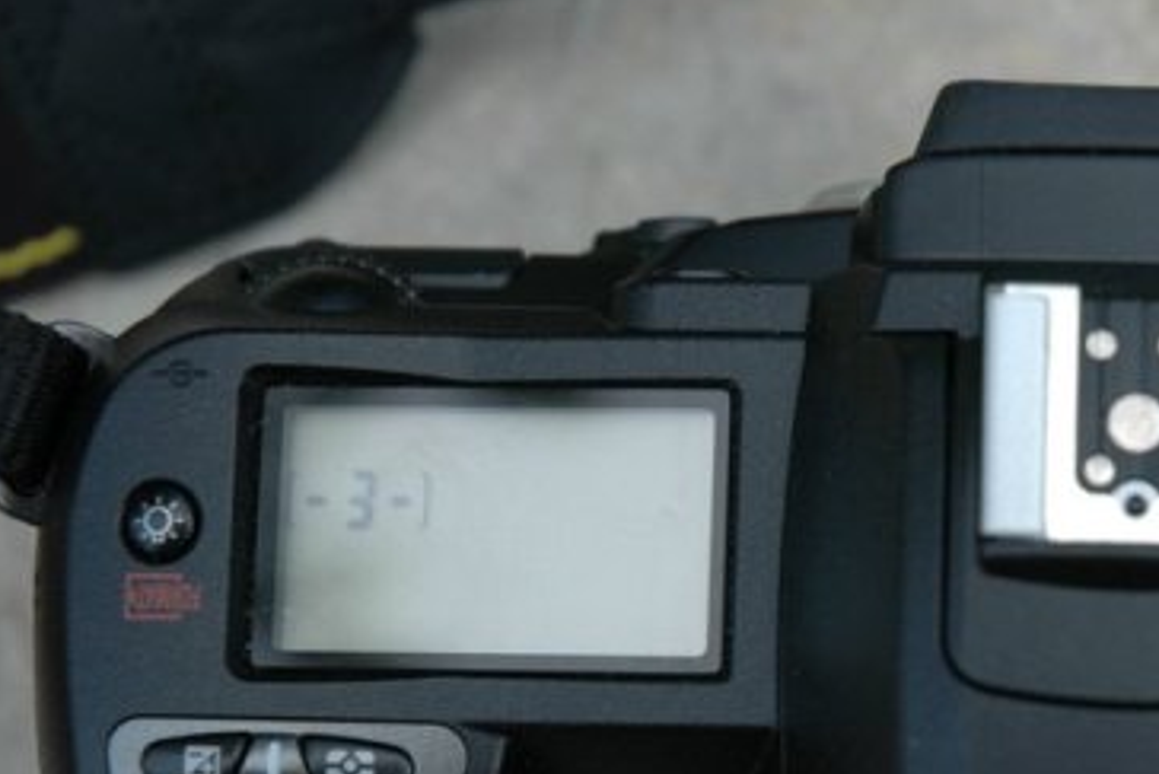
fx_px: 4666
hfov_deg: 14.1
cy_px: 589
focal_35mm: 145
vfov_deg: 9.5
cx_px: 933
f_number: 6.3
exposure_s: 1/160
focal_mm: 55
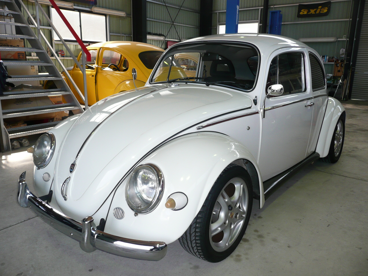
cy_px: 138
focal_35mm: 28
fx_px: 298
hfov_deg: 63.4
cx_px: 184
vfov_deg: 49.7
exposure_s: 1/80
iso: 100
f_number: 3.3
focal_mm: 4.6
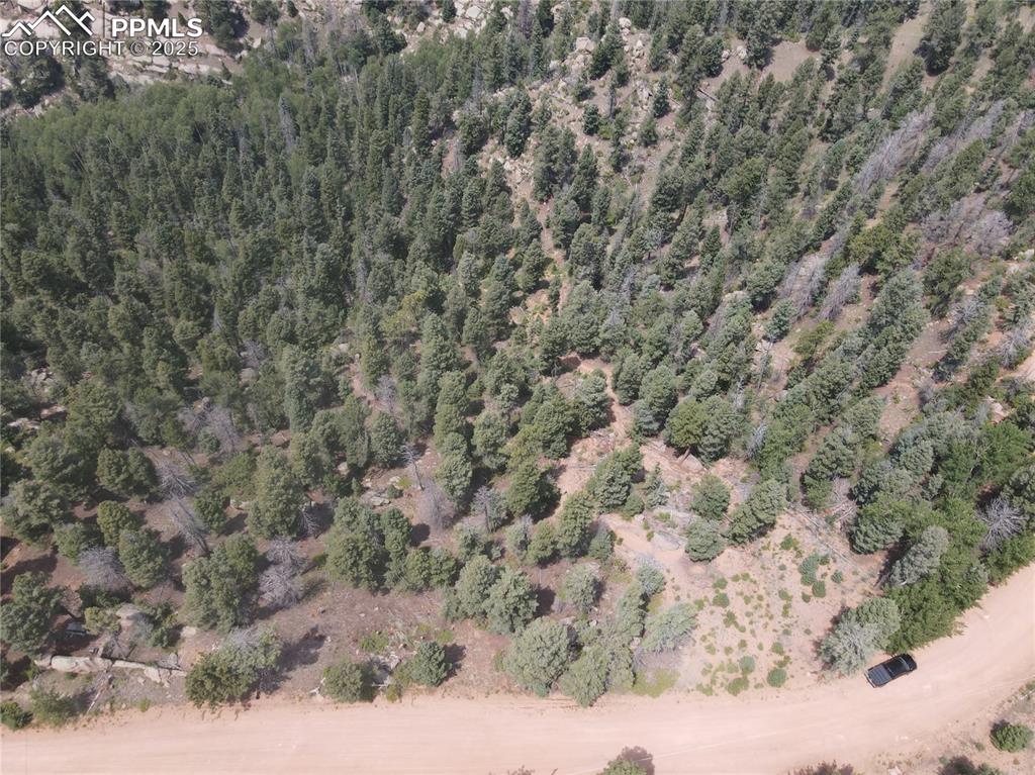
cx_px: 518
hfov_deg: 71.6
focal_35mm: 24
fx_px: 717
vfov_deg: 56.8
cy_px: 388
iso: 100
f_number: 2.8
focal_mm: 4.5
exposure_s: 1/15
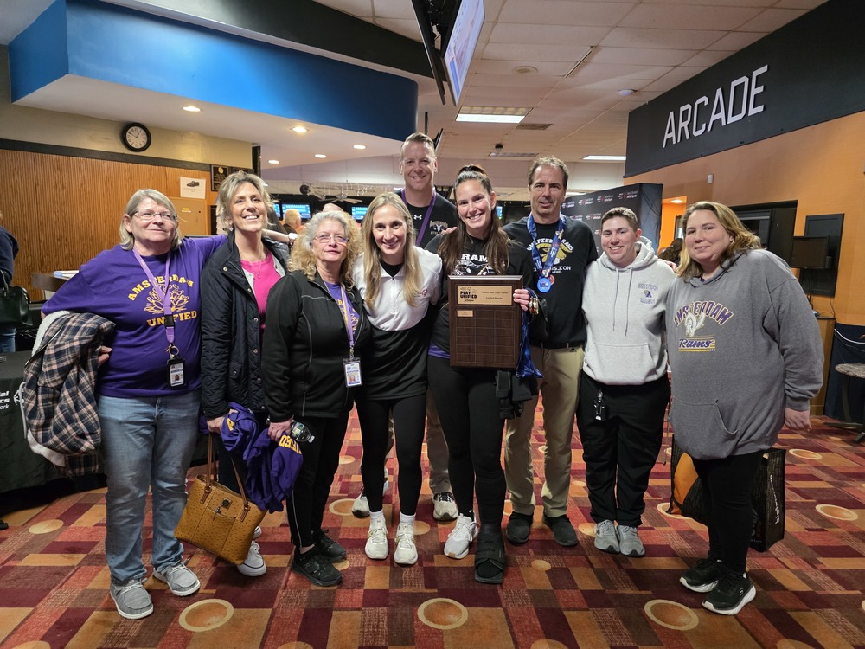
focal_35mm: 23
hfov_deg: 73.9
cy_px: 324
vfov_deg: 58.9
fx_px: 575
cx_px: 432
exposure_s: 1/120
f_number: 1.7
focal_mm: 6.3
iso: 1250
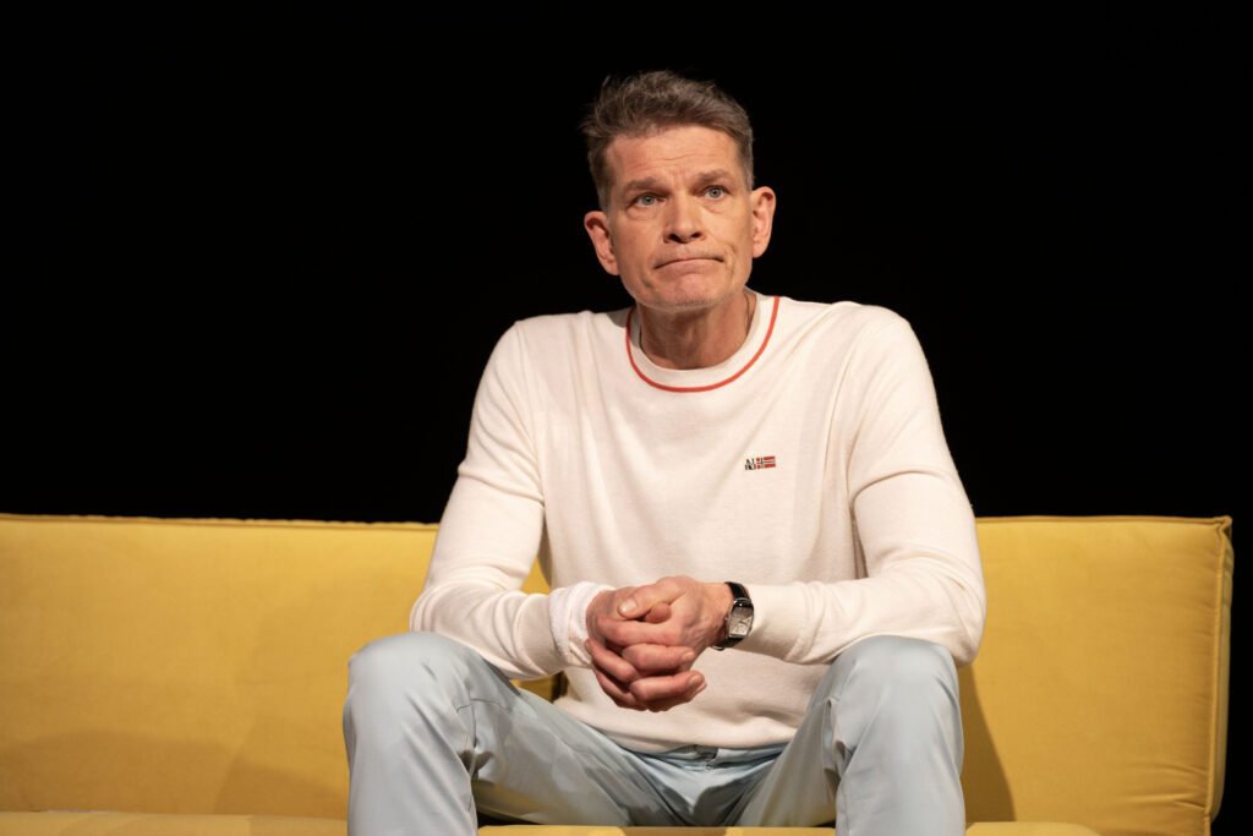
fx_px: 6962
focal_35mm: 200
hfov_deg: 10.3
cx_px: 626
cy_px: 418
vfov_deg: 6.9
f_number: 3.5
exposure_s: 1/100
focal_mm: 200
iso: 800
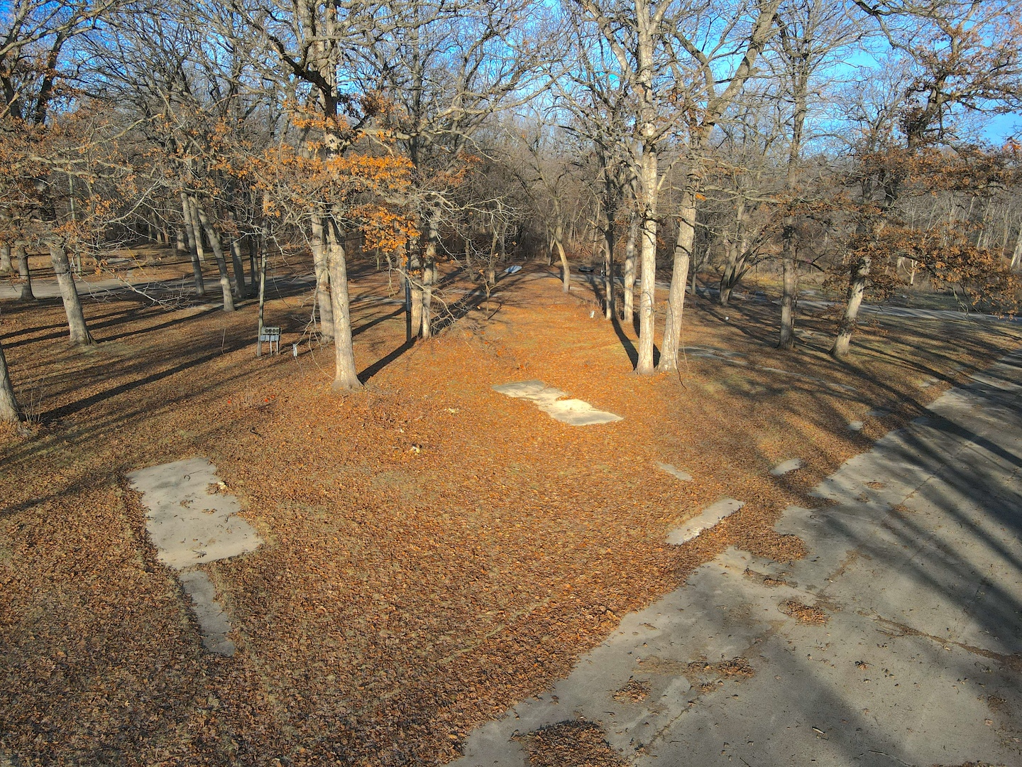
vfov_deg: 56.8
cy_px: 384
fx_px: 709
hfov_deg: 71.6
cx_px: 511
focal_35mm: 24
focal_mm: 4.5
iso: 100
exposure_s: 1/800
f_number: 2.8
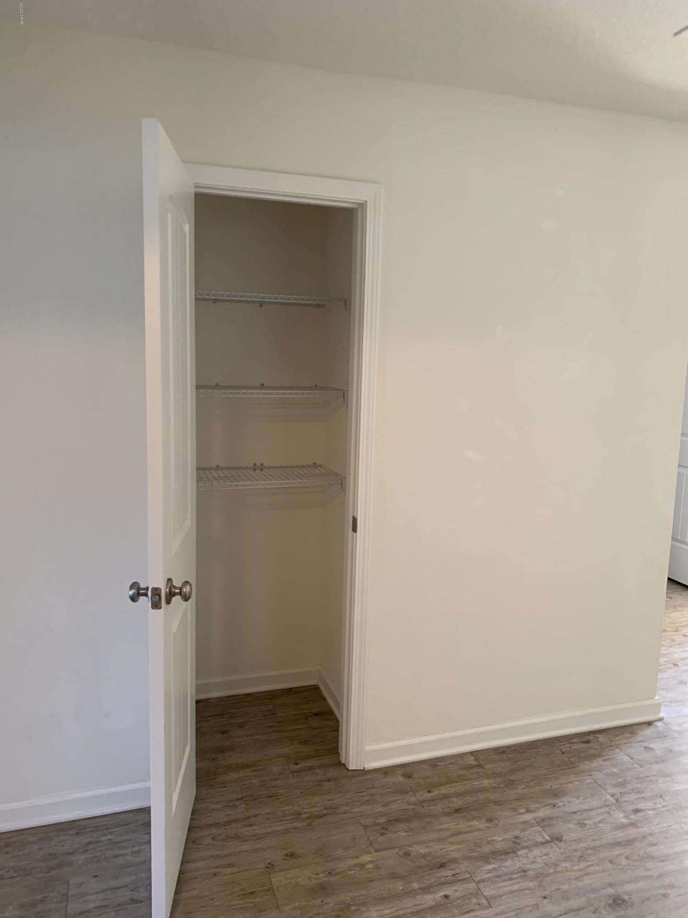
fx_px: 689
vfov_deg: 67.3
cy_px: 459
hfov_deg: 53.1
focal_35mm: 26
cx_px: 344
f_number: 1.8
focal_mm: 4.25
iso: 200
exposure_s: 1/60
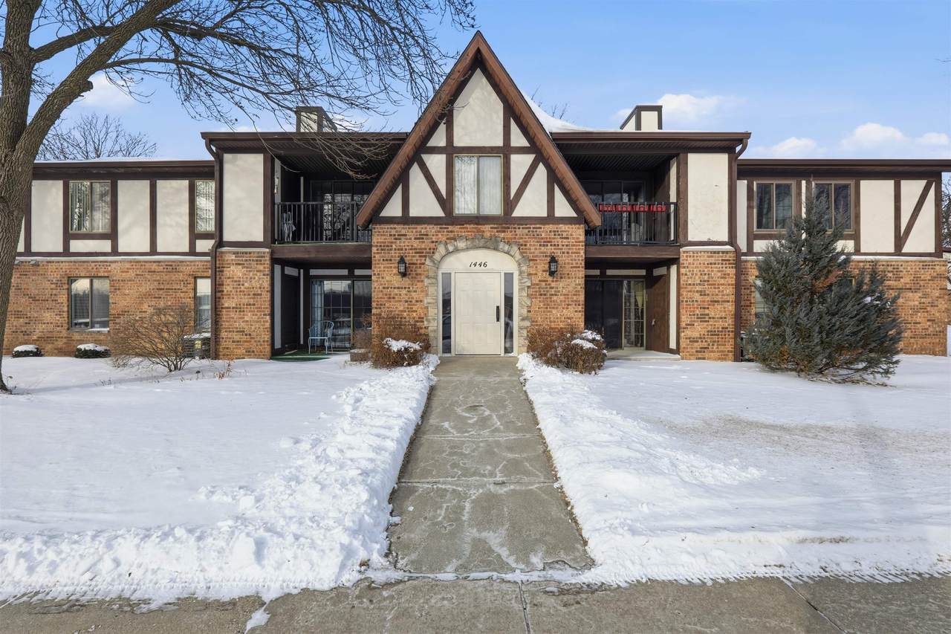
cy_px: 317
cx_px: 476
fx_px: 396
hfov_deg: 100.4
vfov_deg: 77.3
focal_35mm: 15
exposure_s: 1/800
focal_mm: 10
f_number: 9
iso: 160
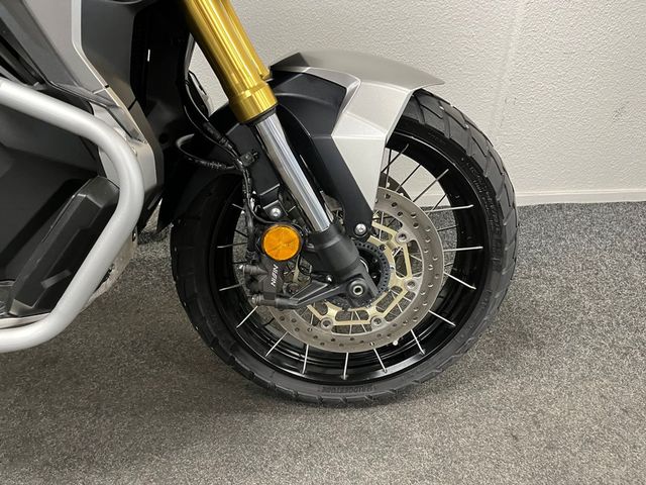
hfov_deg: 67.3
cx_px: 323
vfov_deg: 53.1
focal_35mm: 26
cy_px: 242
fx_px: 485
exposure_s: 1/50
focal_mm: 5.1
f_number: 1.6
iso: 400
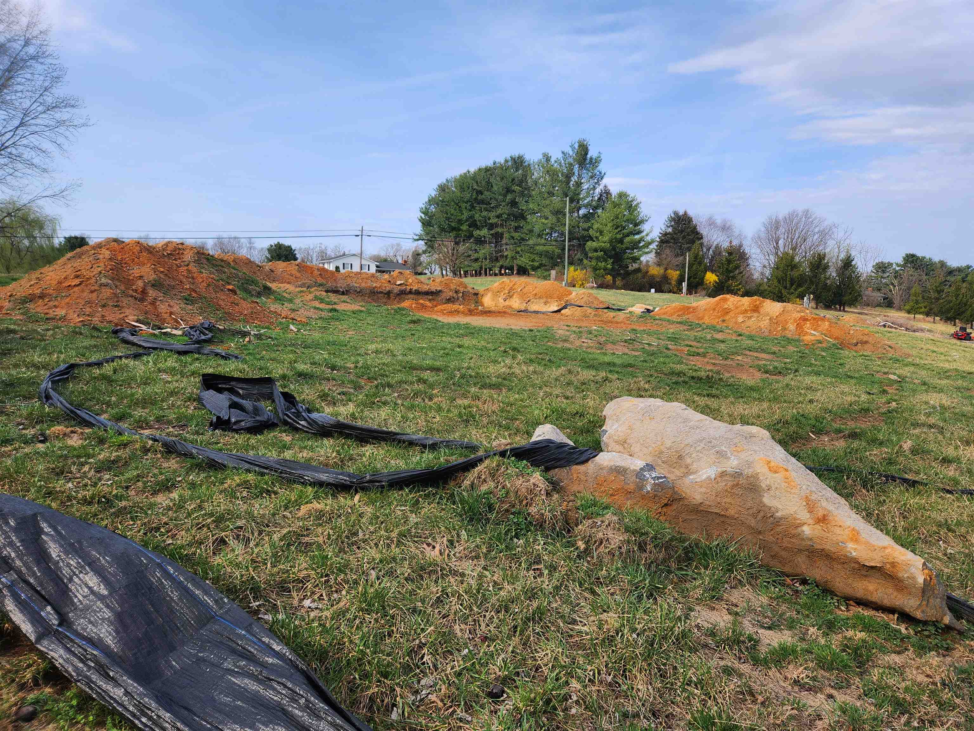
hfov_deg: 73.9
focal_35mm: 23
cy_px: 366
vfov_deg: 58.9
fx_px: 647
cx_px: 487
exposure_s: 1/1087
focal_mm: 5.4
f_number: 1.8
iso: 20
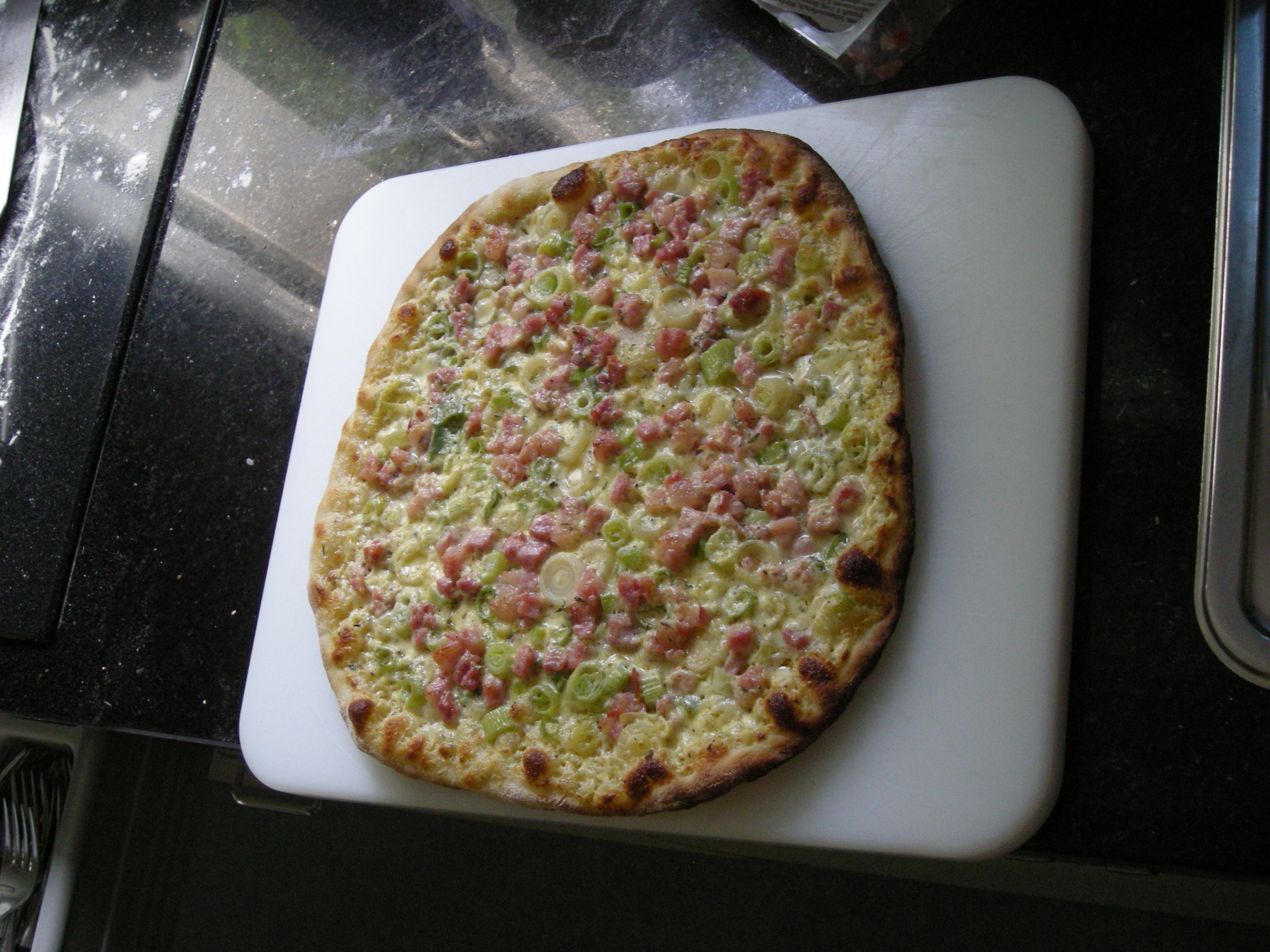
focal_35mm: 44
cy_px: 476
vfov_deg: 32.9
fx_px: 1614
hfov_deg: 42.9
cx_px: 635
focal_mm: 7.1
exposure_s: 1/57.6
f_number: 3.1
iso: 250
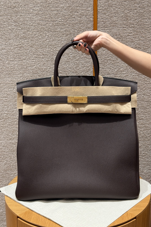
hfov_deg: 27.0
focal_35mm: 50
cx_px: 78
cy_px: 114
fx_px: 315
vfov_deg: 39.6
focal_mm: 6.76
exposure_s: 1/65
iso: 100
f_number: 1.78
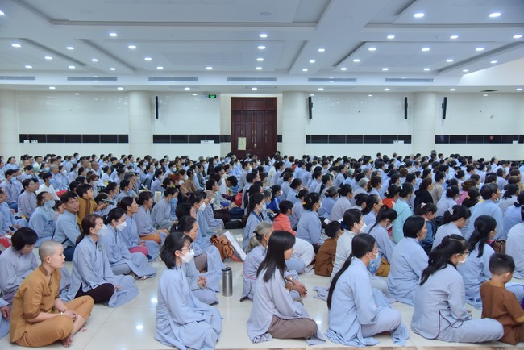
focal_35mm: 31
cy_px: 175
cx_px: 262
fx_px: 451
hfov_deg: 60.3
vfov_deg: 42.4
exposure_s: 1/100
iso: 800
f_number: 4
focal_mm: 31
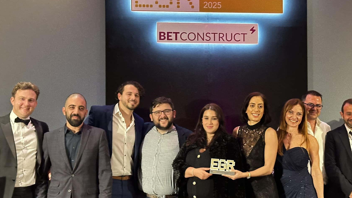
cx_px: 198
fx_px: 597
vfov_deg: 18.8
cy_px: 116
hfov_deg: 32.8
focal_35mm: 64
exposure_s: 1/33
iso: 500
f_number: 1.78
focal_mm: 6.86
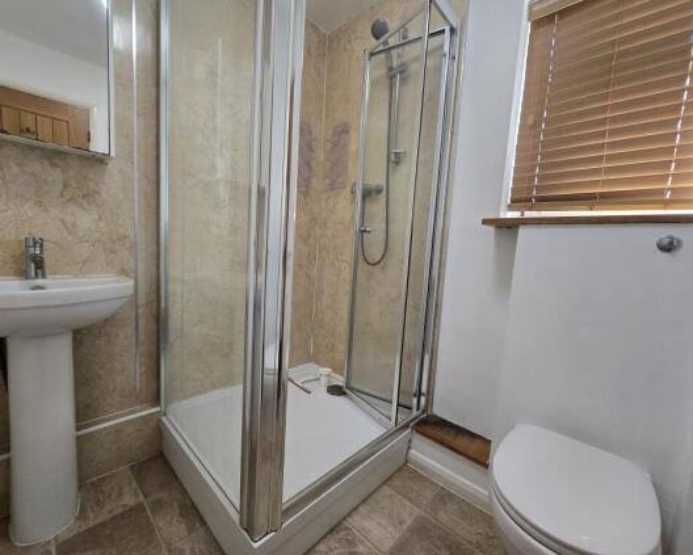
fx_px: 287
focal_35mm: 14
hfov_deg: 100.6
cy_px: 276
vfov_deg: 88.0
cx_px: 331
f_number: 2.2
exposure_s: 1/50
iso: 100
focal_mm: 1.7
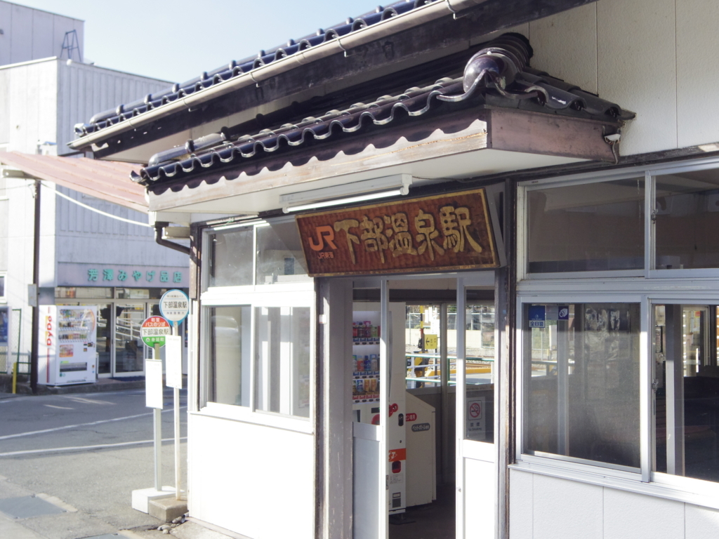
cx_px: 360
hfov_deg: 40.4
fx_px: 976
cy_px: 270
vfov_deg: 30.9
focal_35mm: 47
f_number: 3.2
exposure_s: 1/640
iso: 250
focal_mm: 8.5
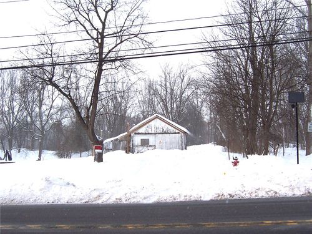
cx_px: 156
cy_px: 117
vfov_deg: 39.7
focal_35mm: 36
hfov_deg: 51.4
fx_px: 324
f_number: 4
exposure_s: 1/500
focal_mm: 5.6
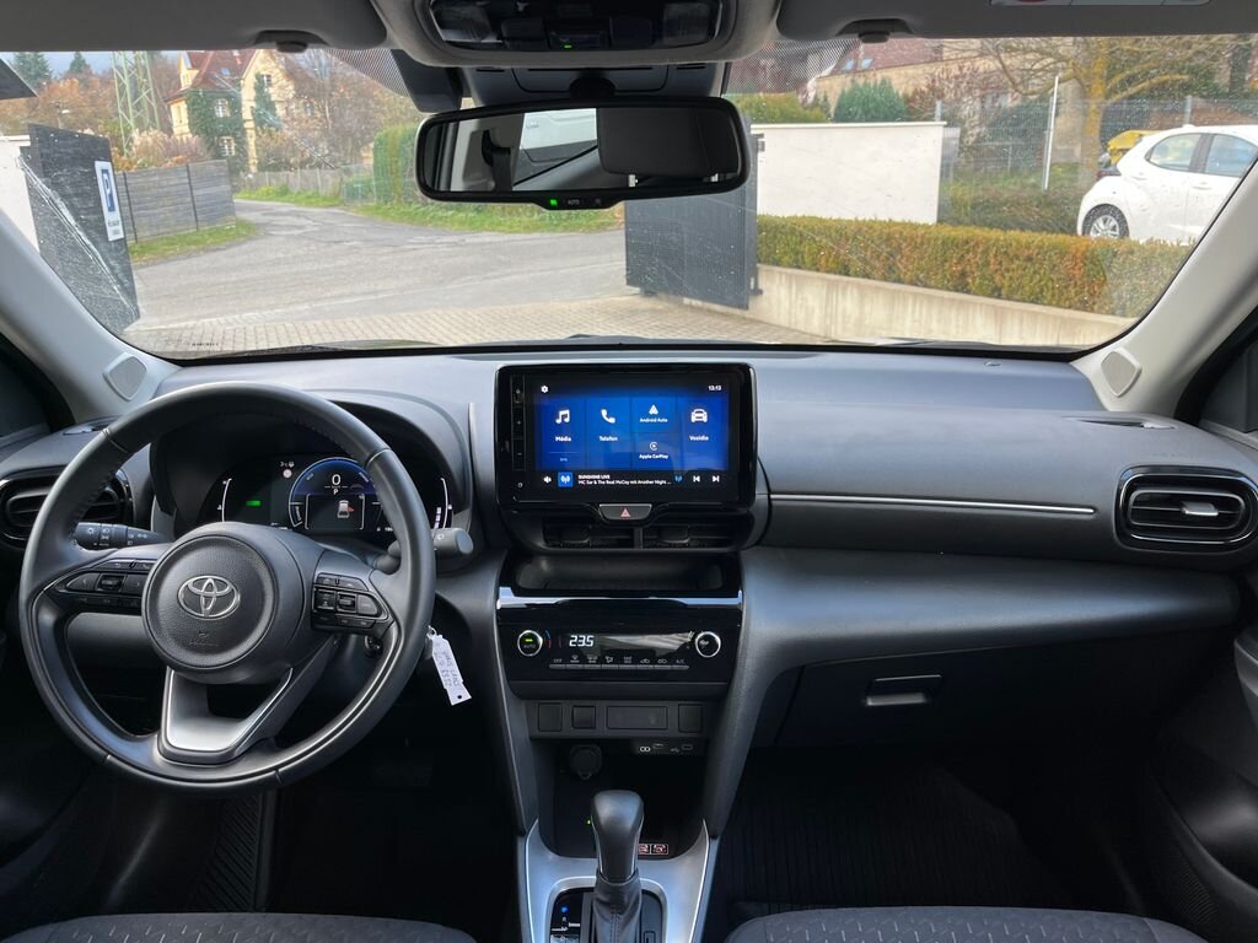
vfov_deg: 53.1
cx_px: 629
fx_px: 945
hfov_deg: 67.3
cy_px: 472
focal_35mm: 26
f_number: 1.6
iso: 50
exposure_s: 1/122
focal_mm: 5.1
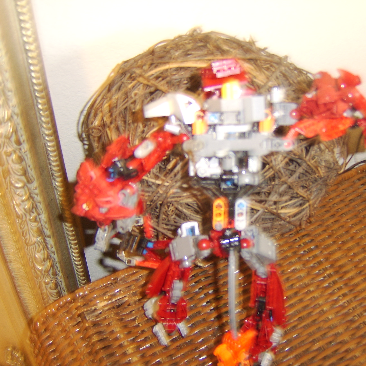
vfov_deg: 44.9
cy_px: 183
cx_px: 224
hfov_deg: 44.6
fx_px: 443
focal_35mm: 37
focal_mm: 8.13
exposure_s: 1
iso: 71
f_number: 2.7
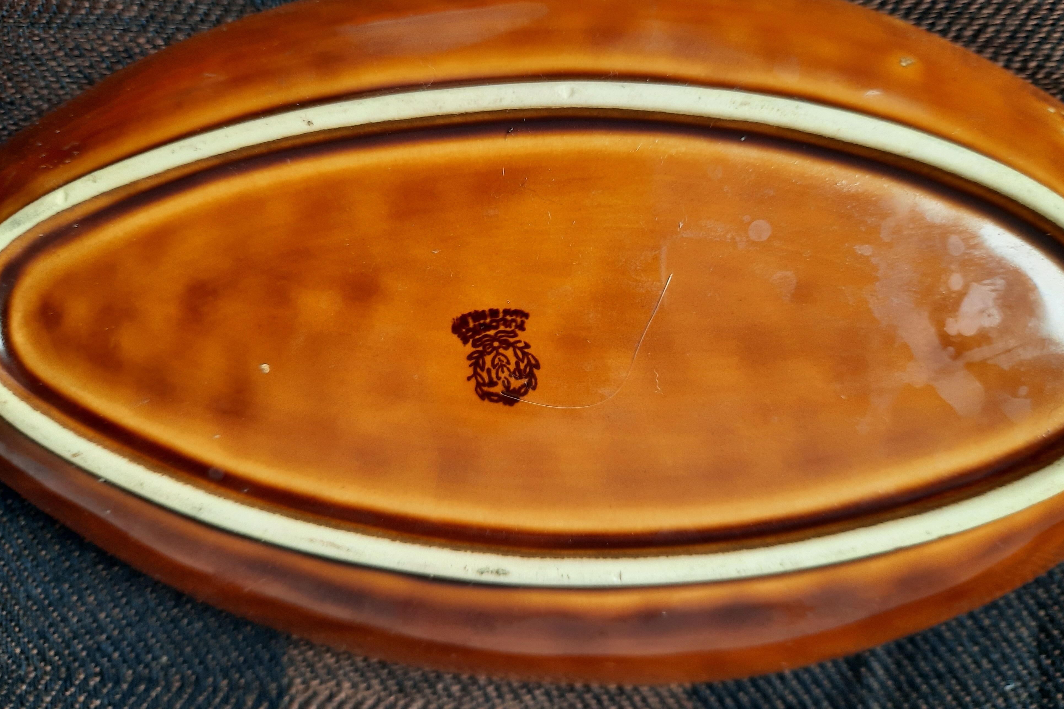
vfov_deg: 47.8
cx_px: 547
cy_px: 312
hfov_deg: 67.4
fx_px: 798
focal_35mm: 27
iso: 125
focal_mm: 4.6
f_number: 2
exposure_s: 1/50
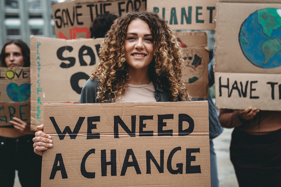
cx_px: 140
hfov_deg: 41.9
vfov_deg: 28.6
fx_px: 367
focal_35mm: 47
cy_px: 94
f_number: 2.8
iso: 100
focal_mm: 47
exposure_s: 1/250
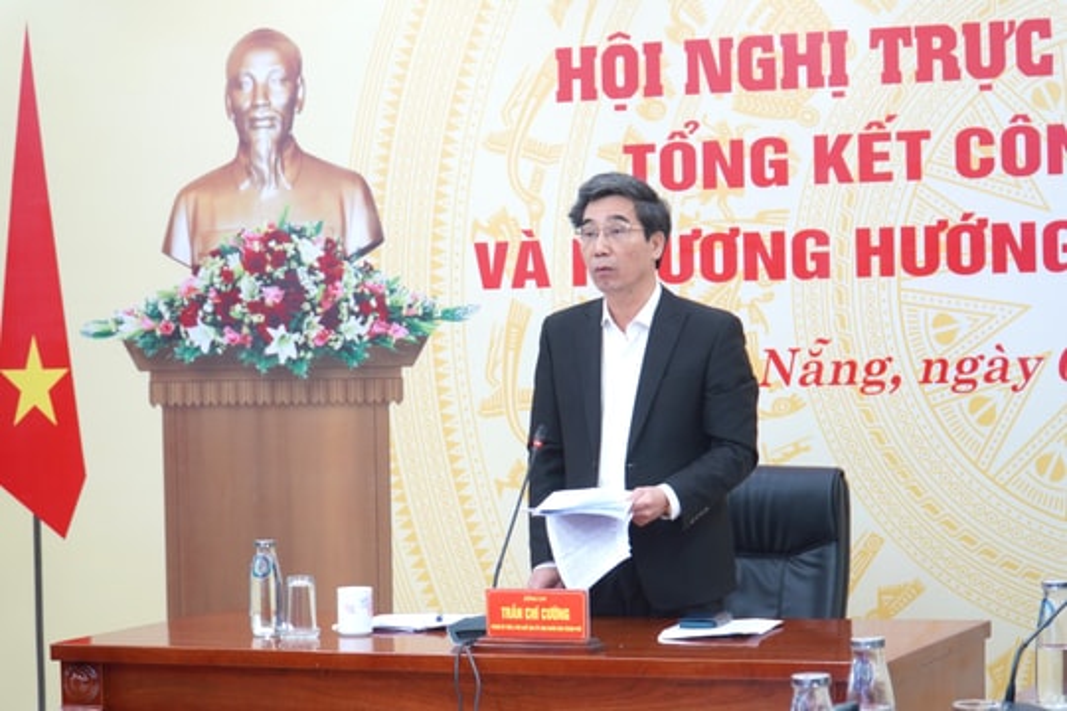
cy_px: 356
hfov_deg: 27.5
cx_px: 534
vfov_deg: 18.5
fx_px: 2178
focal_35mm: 74
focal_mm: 49
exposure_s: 1/10
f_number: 4
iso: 250
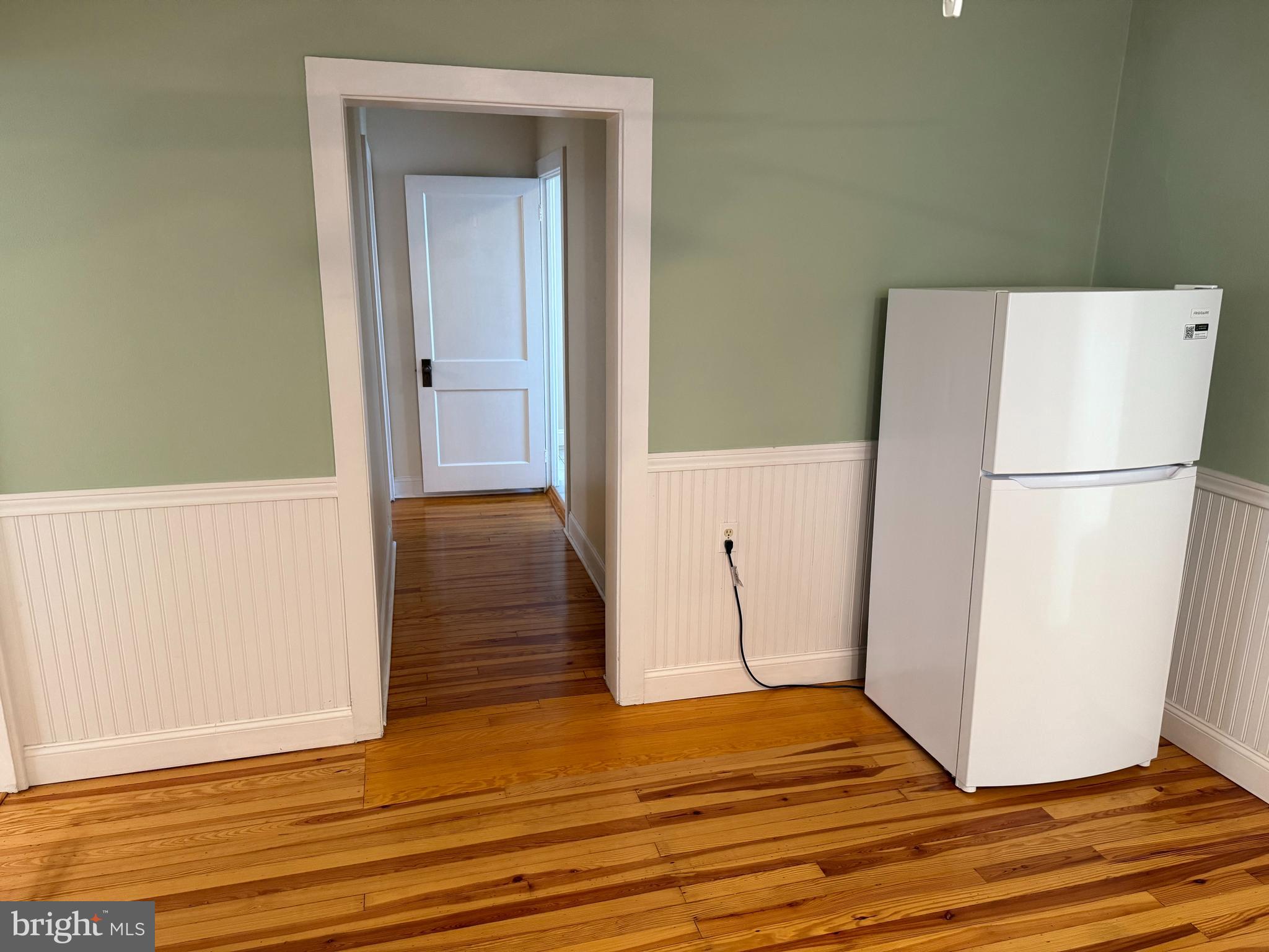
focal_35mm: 24
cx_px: 634
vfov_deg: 56.8
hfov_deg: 71.6
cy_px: 476
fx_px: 880
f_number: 1.78
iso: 320
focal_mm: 6.76
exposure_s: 1/60
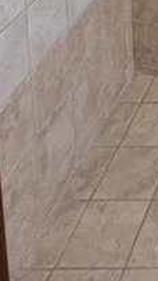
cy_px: -271
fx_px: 537
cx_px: 365
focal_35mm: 72
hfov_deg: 13.1
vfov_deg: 19.0
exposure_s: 1/50
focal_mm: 2.22
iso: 250
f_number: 2.2
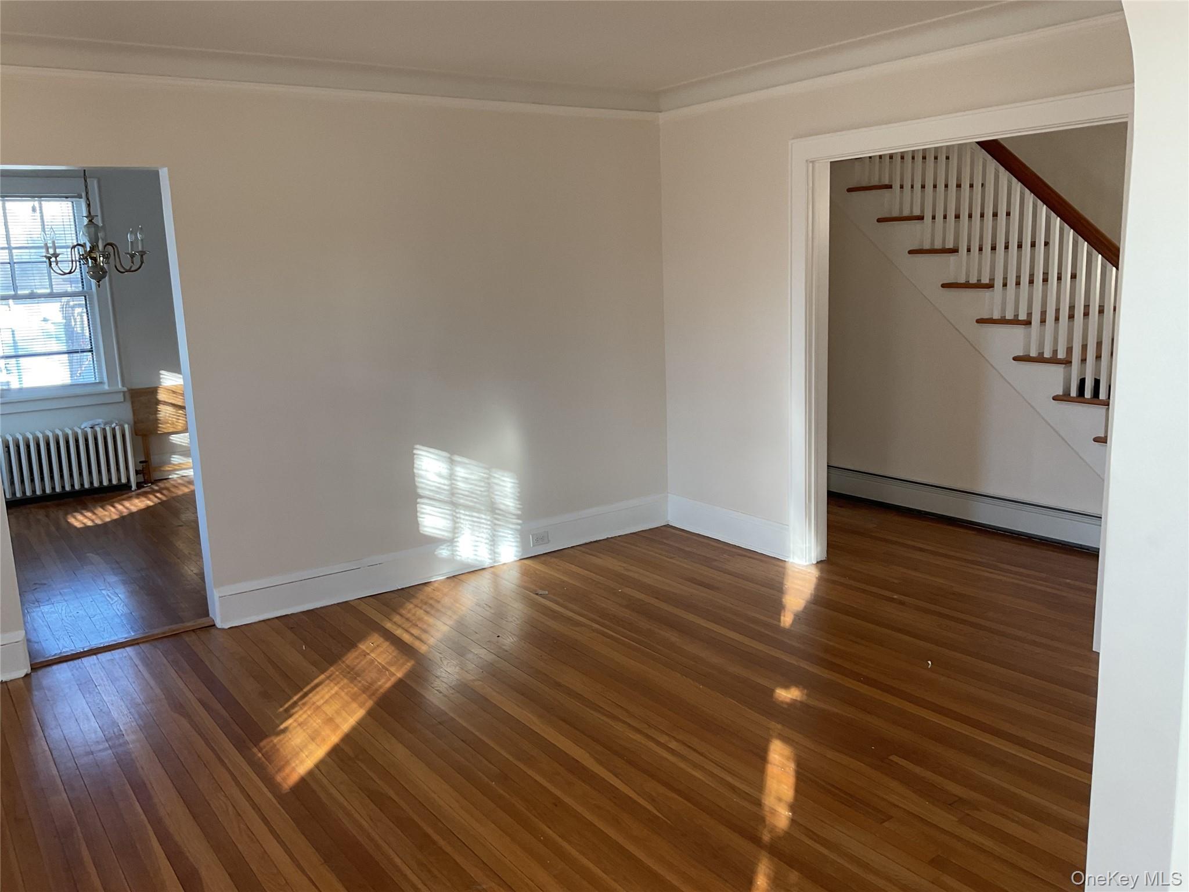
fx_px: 996
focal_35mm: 29
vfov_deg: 48.2
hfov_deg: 61.7
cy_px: 446
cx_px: 594
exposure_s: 1/60
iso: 50
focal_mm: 3
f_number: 1.8
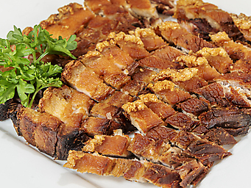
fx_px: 711
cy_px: 93
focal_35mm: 98
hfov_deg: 20.0
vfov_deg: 15.1
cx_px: 138
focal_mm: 58
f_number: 11
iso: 200
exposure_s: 1/13
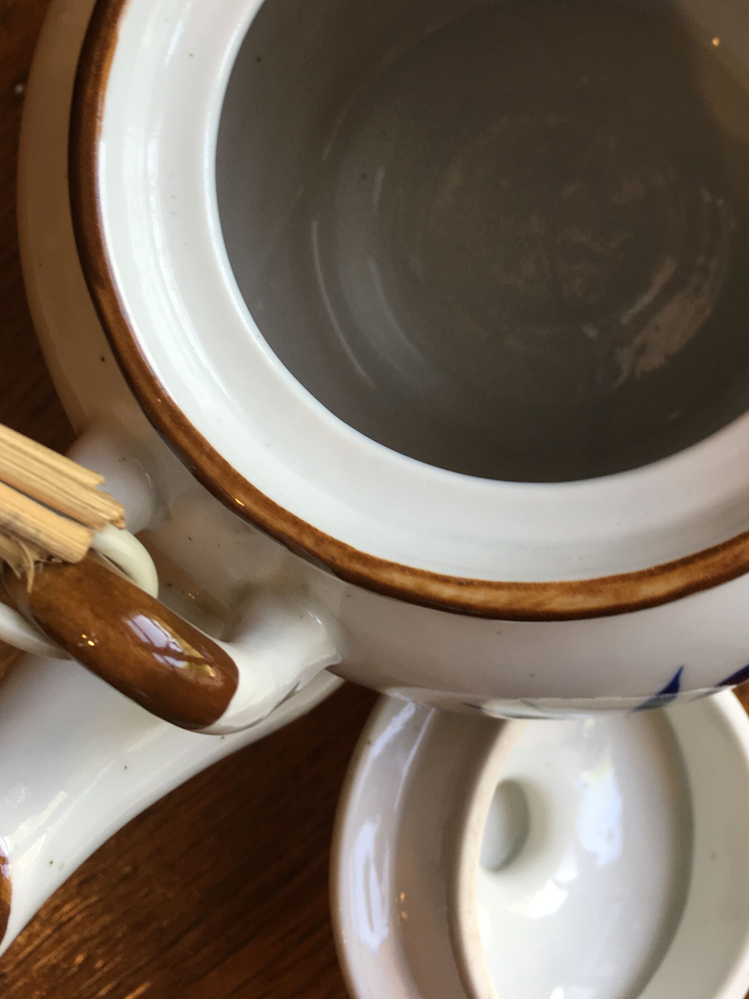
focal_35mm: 42
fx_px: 1212
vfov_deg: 43.7
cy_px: 281
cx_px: 508
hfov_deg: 34.0
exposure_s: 1/50
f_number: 2.2
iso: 32
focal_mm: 4.15
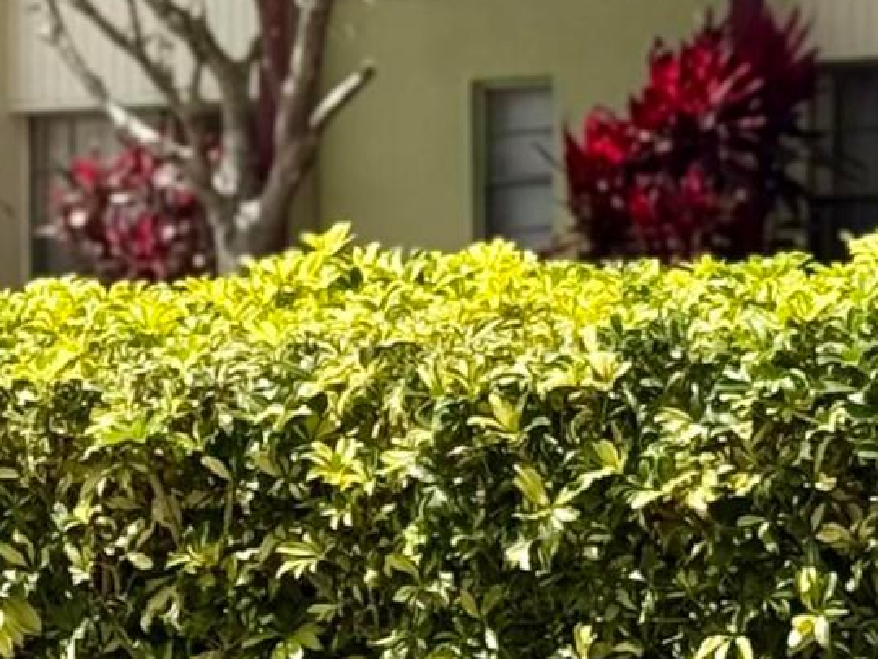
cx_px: -753
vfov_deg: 5.8
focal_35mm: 256
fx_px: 6493
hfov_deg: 7.5
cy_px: 679
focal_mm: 6.76
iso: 80
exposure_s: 1/4587
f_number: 1.78
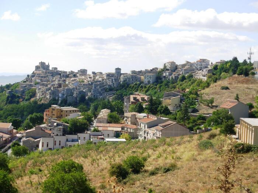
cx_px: 129
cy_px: 96
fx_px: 663
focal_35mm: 89
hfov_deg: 22.0
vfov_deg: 16.6
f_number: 3.8
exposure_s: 1/664
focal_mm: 14.7
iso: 50
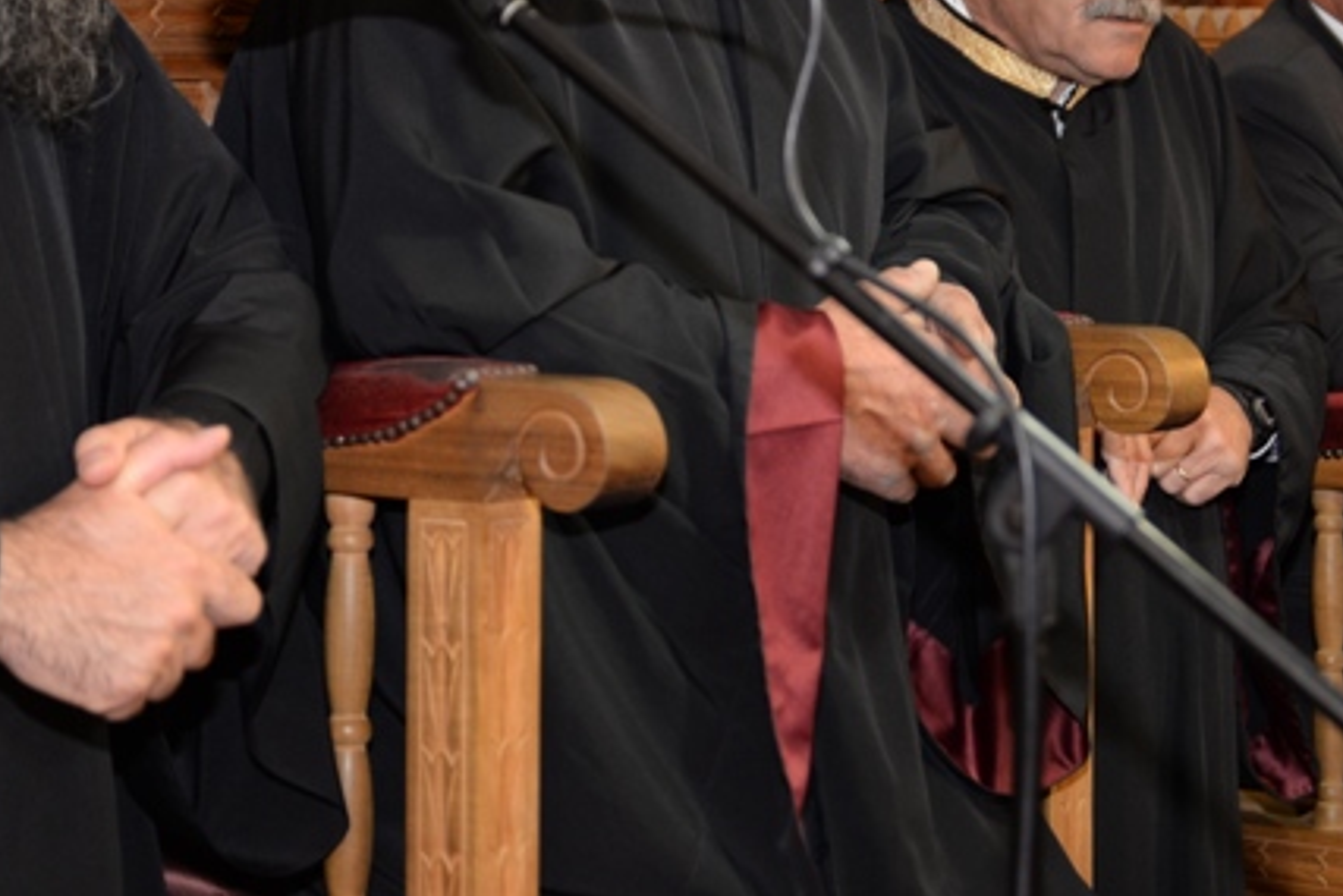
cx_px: 714
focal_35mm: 108
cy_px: 24
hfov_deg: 18.9
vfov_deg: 12.6
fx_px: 4030
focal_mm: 48
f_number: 3.2
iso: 500
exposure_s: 1/50
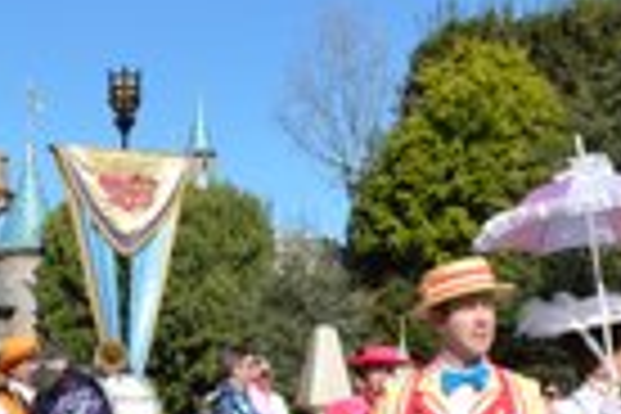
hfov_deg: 21.5
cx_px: 171
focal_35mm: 94
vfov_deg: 14.3
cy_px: 407
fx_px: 1621
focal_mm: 18
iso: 100
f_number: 8
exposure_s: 1/250
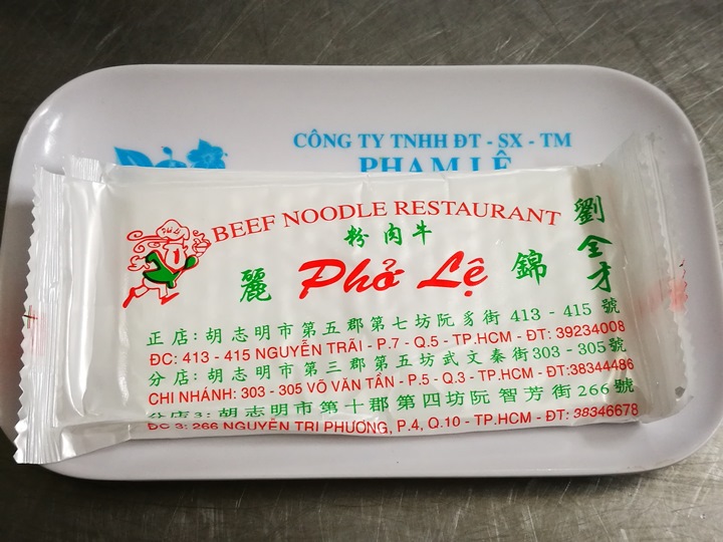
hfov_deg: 42.9
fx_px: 919
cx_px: 362
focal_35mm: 44
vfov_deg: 32.9
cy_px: 271
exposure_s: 1/33.3
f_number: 2.2
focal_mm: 4.5
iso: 160
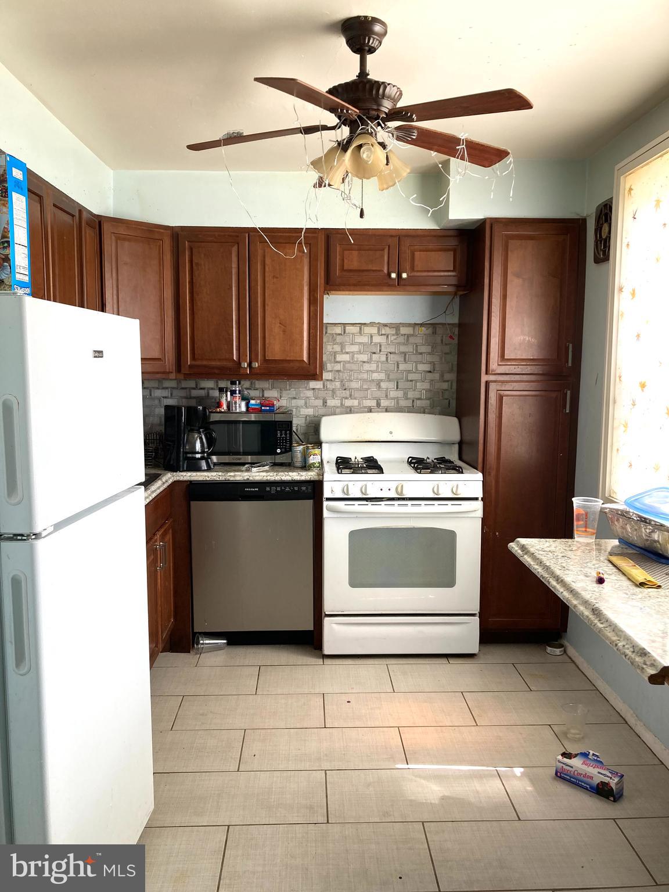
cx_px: 334
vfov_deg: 63.4
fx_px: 722
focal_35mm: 28
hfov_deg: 49.7
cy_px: 446
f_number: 1.8
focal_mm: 3.99
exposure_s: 1/121
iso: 40
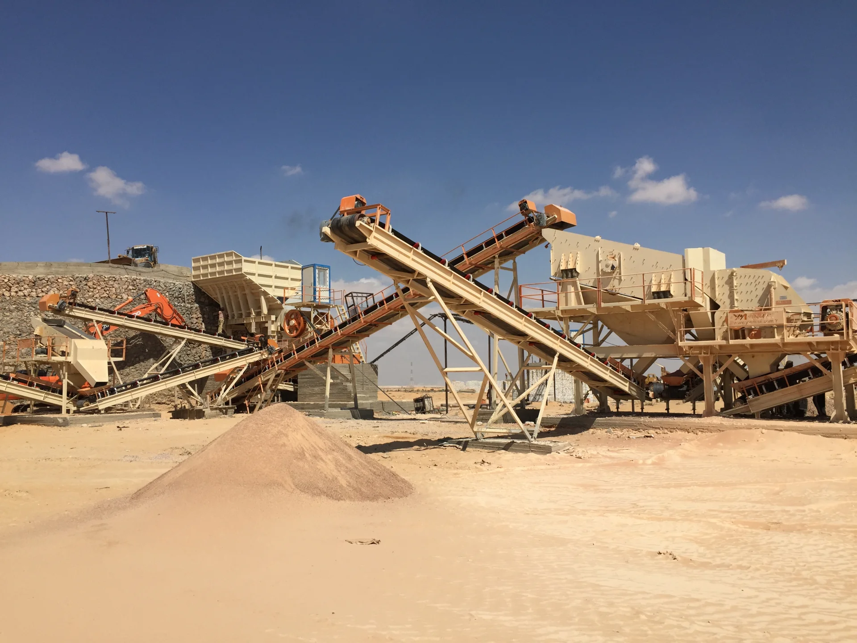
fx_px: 718
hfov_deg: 61.7
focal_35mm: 29
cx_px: 428
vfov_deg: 48.2
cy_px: 322
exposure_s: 1/4950
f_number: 2.2
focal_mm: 4.15
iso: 32
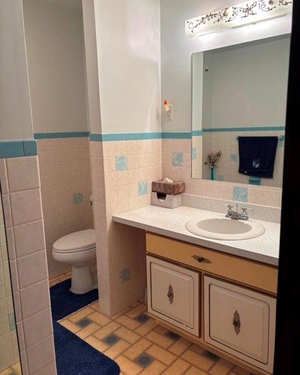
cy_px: 186
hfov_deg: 51.5
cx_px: 155
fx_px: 311
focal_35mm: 28
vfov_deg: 62.2
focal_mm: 5.96
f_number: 1.6
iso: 100
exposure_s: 1/60
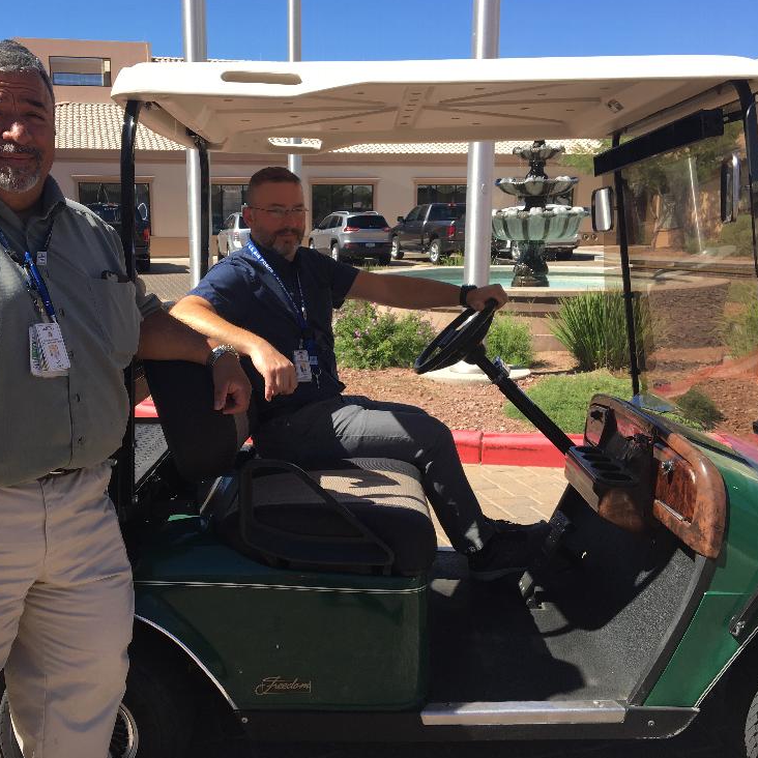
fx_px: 867
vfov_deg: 47.2
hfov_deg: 47.0
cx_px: 305
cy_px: 375
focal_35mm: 35
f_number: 2.2
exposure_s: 1/905
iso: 25
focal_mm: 4.15
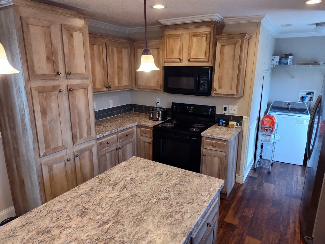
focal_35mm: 23
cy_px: 122
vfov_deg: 58.9
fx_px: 216
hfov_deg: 73.9
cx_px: 162
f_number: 1.8
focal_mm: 5.56
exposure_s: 1/60
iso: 613
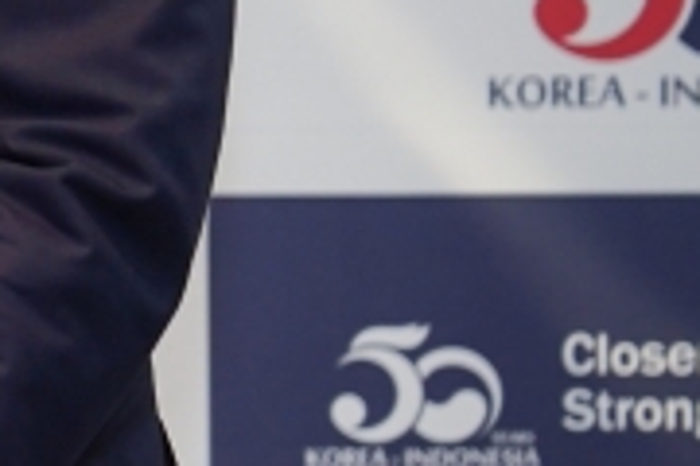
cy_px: -49
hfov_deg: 5.4
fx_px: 7116
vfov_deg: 3.8
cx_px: -1186
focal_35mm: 366
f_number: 3.5
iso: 500
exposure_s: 1/250
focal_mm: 66
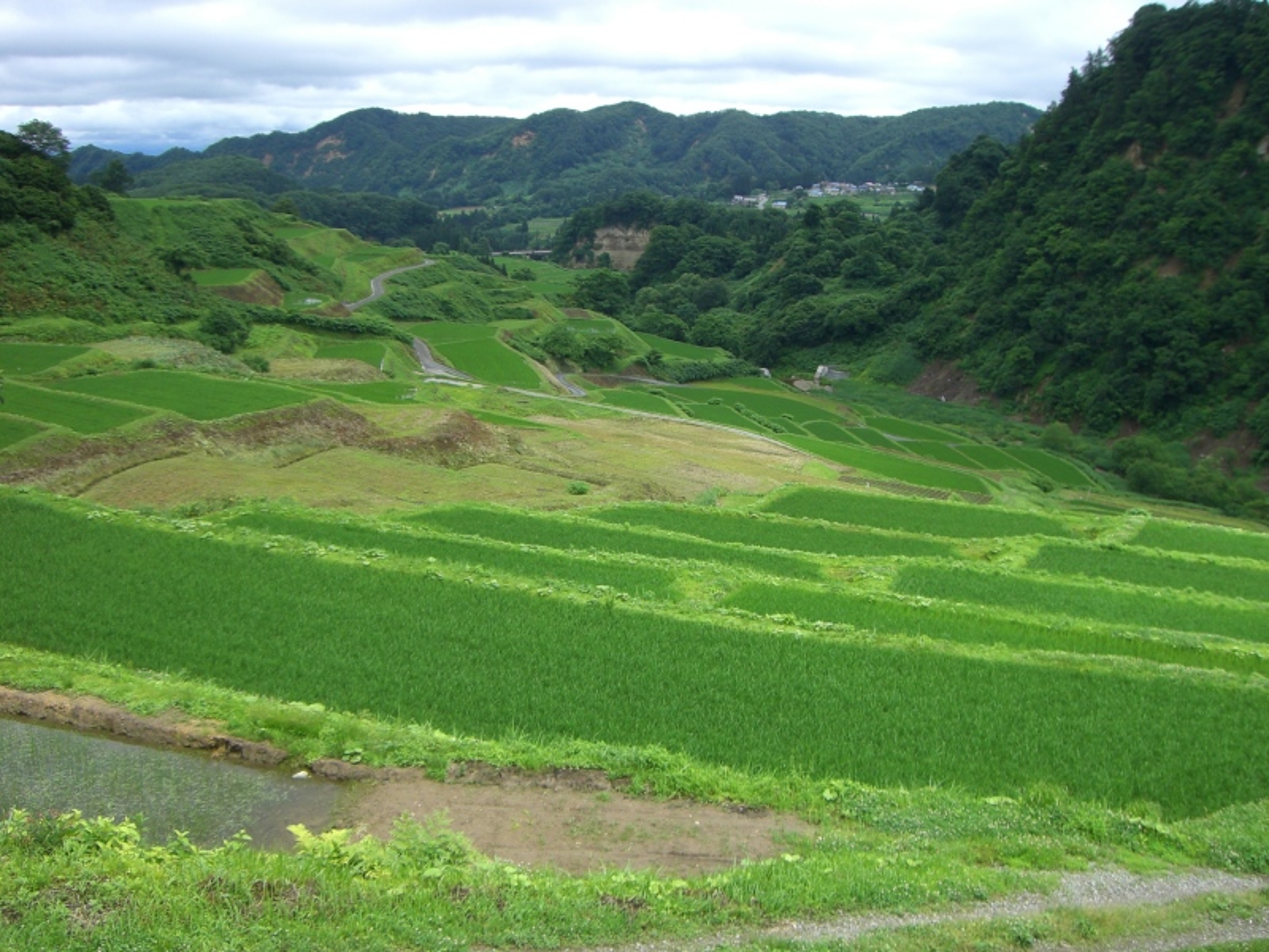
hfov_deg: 49.0
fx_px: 1393
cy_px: 476
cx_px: 634
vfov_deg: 37.7
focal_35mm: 38
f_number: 4.3
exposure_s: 1/400
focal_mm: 6.2
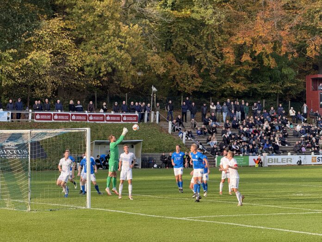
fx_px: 1116
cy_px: 121
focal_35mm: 120
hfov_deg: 16.4
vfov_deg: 12.3
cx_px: 161
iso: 64
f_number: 2.8
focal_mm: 15.66
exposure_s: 1/228
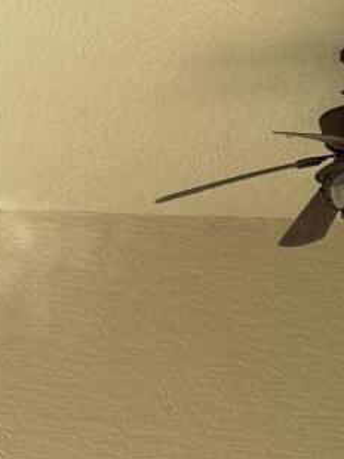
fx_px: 2057
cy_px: 888
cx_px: -227
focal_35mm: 155
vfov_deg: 11.6
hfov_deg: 9.2
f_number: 1.78
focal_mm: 6.76
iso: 100
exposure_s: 1/1032
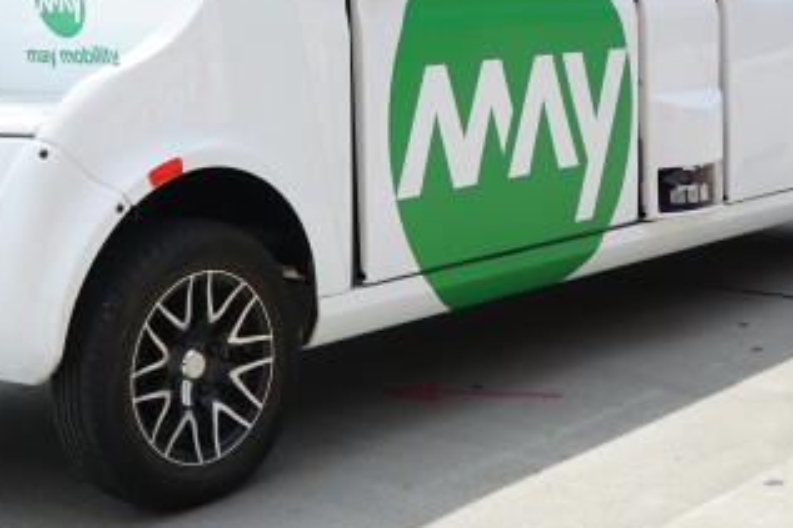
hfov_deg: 28.9
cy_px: 83
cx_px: 412
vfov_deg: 19.2
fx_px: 1541
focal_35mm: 70
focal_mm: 37
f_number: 11
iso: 100
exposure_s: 1/80
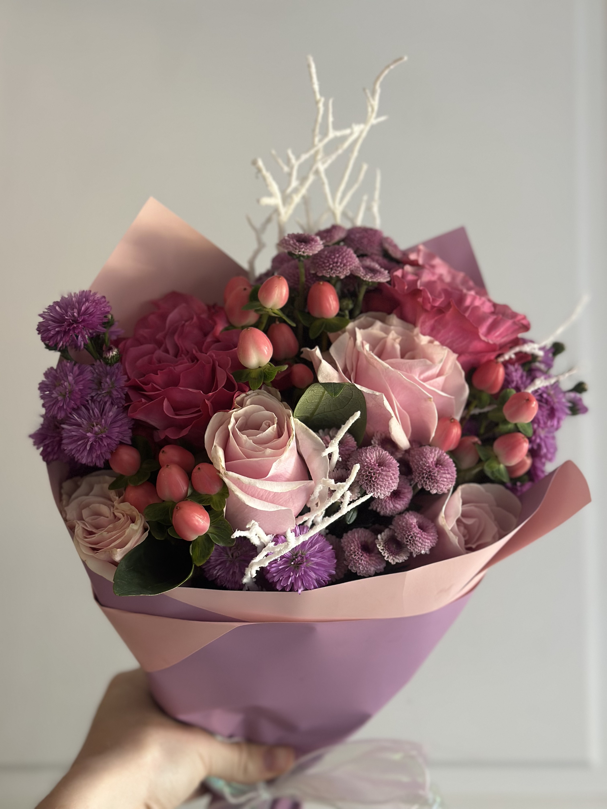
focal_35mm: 48
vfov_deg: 39.7
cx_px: 304
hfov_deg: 30.3
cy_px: 404
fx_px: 1122
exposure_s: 1/60
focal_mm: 6.86
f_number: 1.78
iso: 250
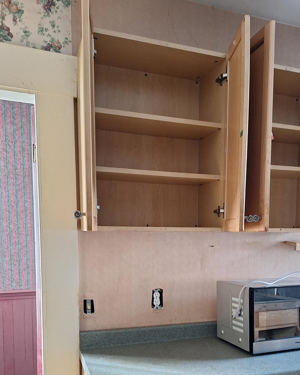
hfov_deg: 44.3
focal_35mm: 33
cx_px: 183
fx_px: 366
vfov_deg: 52.5
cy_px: 267
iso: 160
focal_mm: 5.54
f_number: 1.8
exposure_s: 1/40
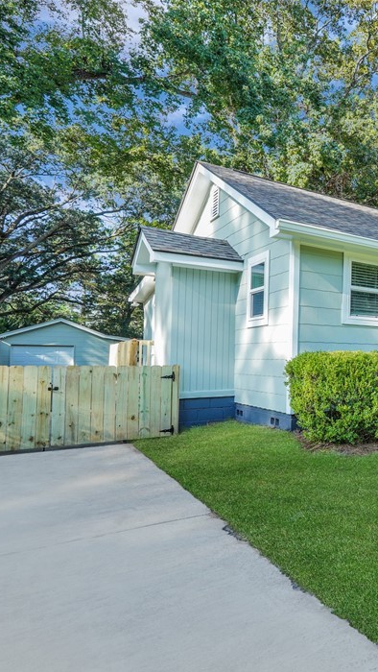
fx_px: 478
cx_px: 483
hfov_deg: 32.9
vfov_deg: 70.2
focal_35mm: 27
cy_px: 346
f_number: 9
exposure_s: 1/160
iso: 320
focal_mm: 16.5
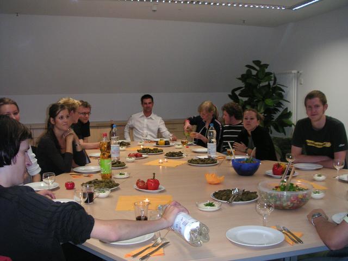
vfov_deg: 37.7
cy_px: 130
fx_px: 382
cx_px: 174
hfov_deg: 49.0
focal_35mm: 38
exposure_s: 1/45
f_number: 2.8
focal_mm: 6
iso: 160
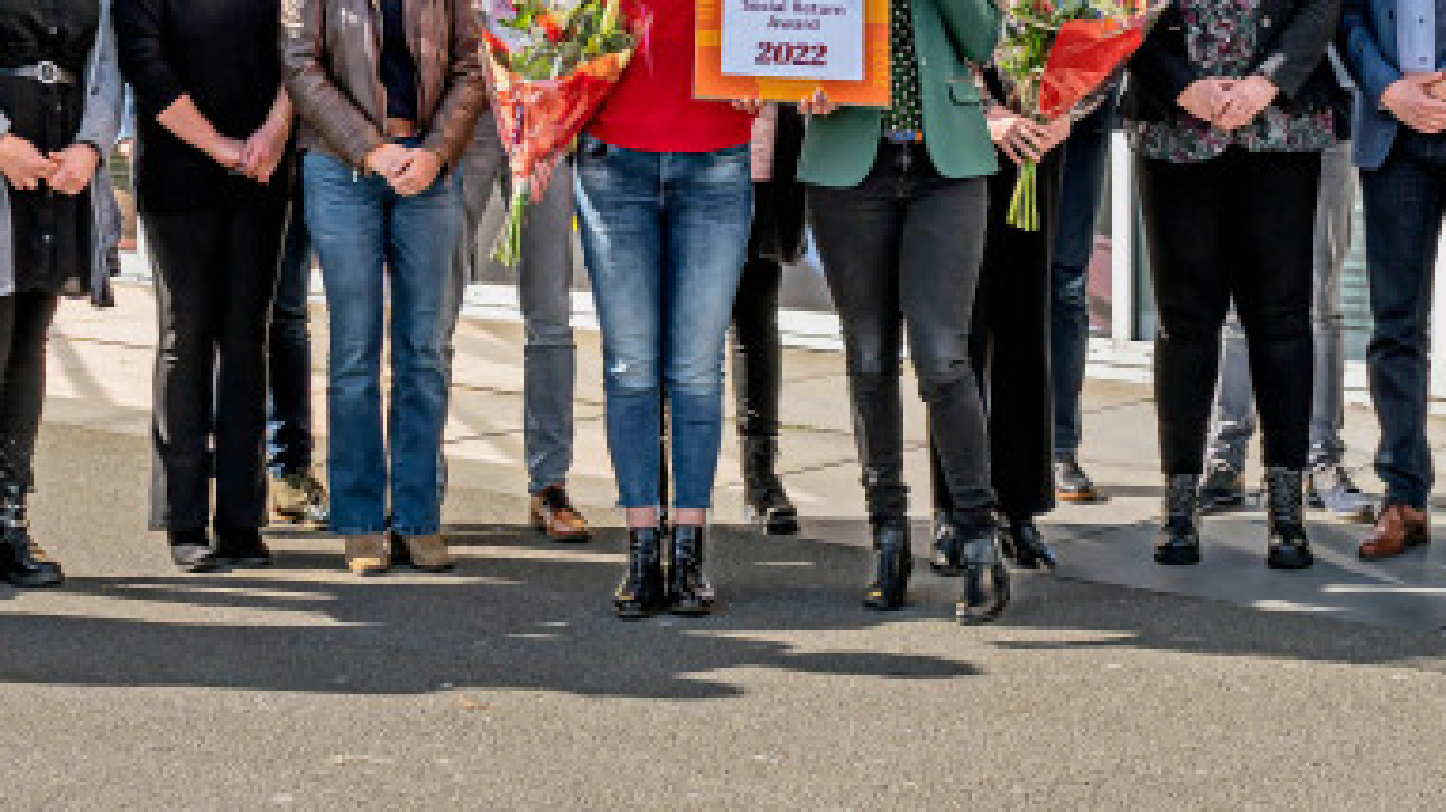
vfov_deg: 15.8
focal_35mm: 75
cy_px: 8
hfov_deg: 28.2
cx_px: 729
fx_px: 2875
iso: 200
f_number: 5.6
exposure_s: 1/1000
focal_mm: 35
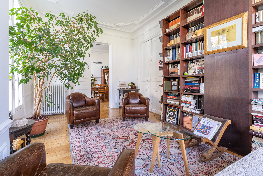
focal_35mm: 17
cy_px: 88
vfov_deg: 70.4
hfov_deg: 93.3
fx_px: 124
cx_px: 132
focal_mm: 17
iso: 200
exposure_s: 1/4
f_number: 11
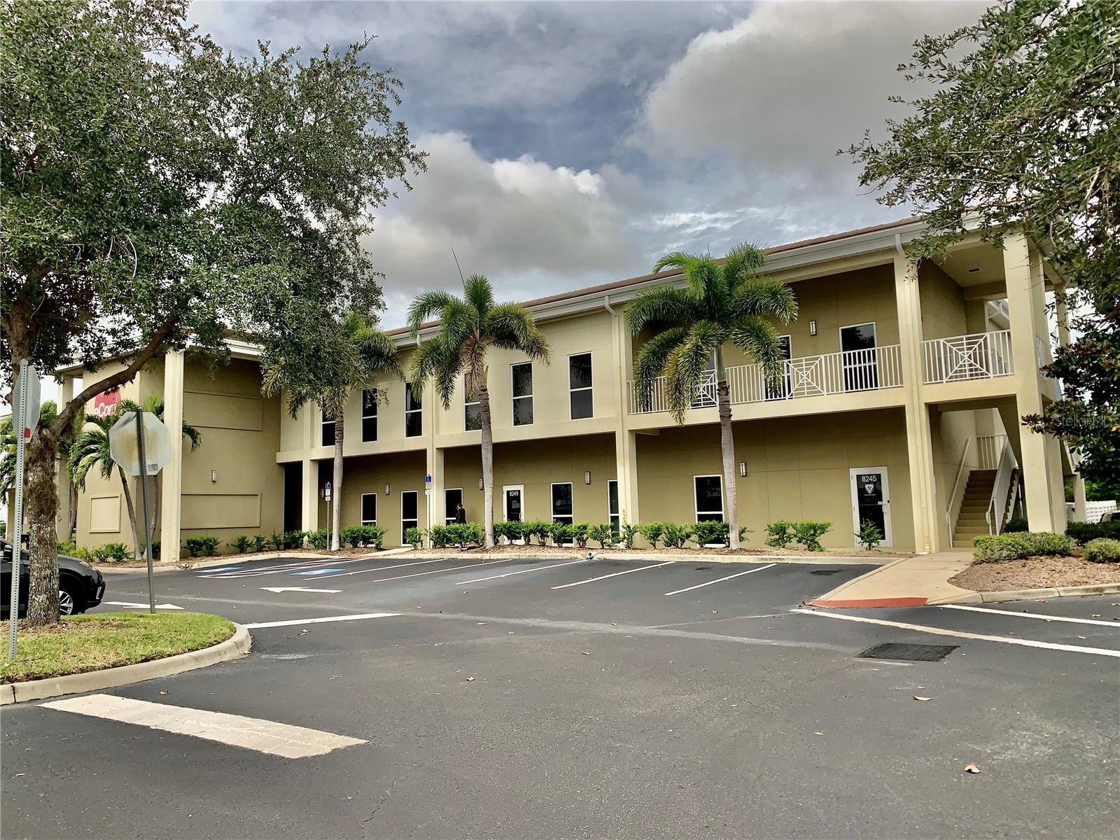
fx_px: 841
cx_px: 560
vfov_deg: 53.1
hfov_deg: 67.3
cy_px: 420
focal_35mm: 26
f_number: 1.8
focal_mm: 4.25
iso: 25
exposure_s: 1/2114
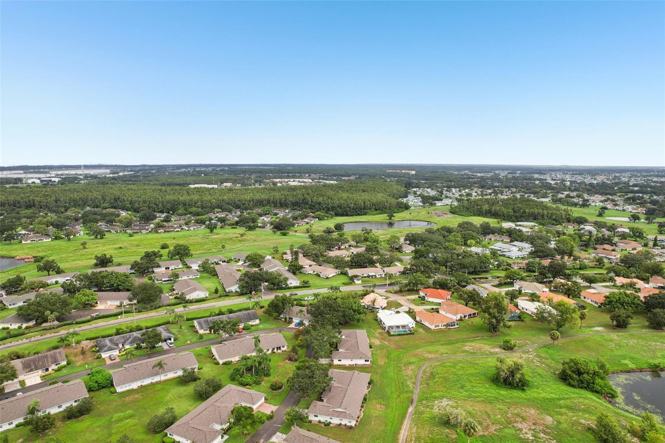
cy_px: 222
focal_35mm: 22
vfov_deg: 57.2
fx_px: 406
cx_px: 332
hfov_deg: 78.6
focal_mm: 8.38
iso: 120
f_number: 2.8
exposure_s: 1/1250
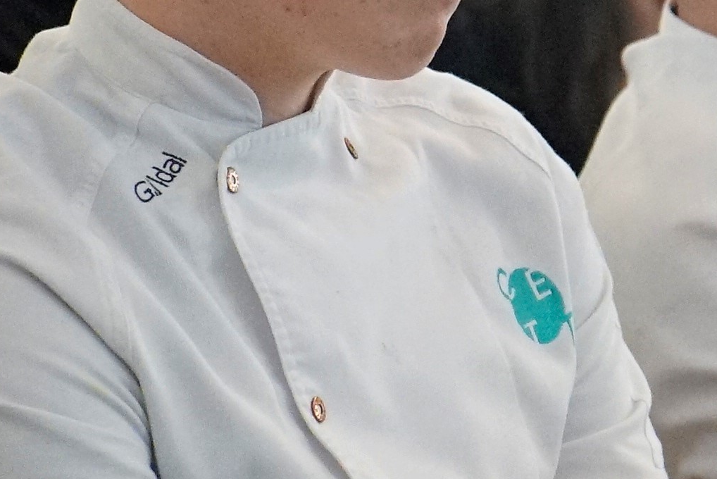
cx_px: 616
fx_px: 3985
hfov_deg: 10.2
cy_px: 276
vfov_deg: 6.9
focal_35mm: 200
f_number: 4.5
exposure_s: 1/200
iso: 12800
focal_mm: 48
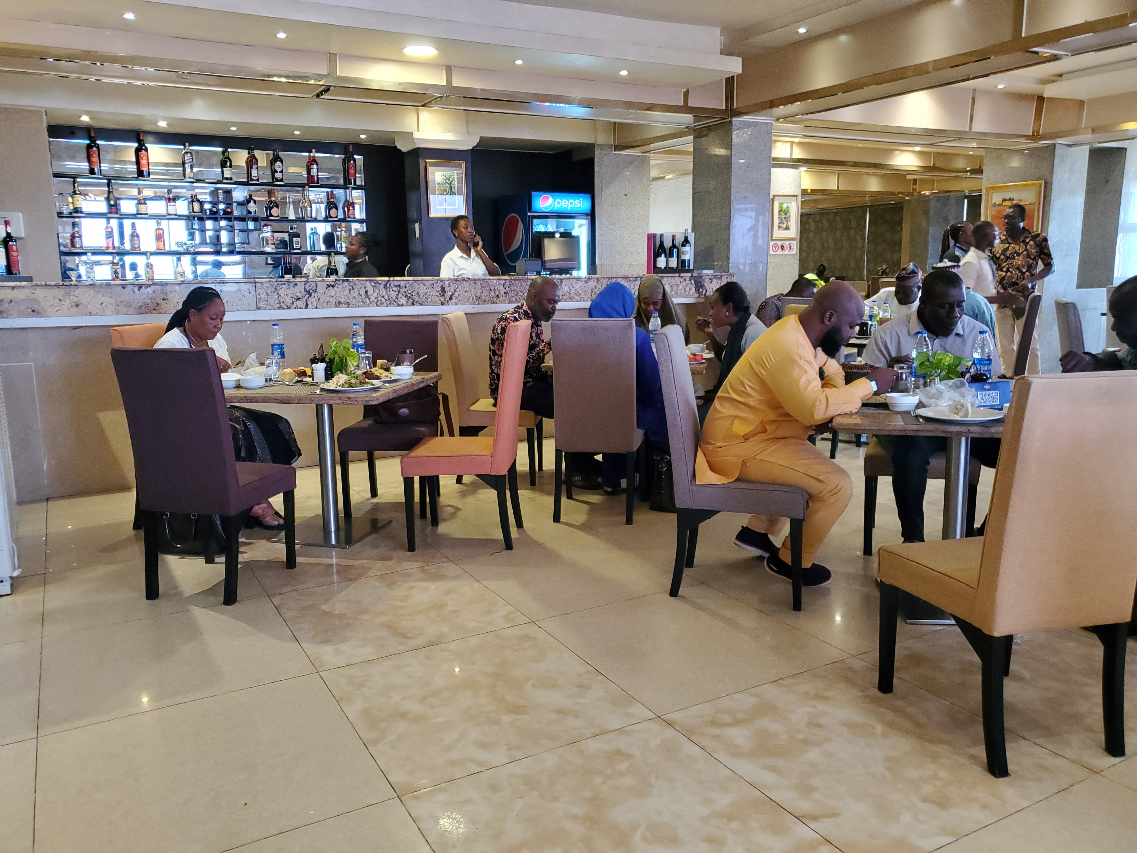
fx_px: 854
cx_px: 568
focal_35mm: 26
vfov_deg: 53.1
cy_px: 426
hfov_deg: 67.3
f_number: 1.5
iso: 500
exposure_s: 1/50
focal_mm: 4.3
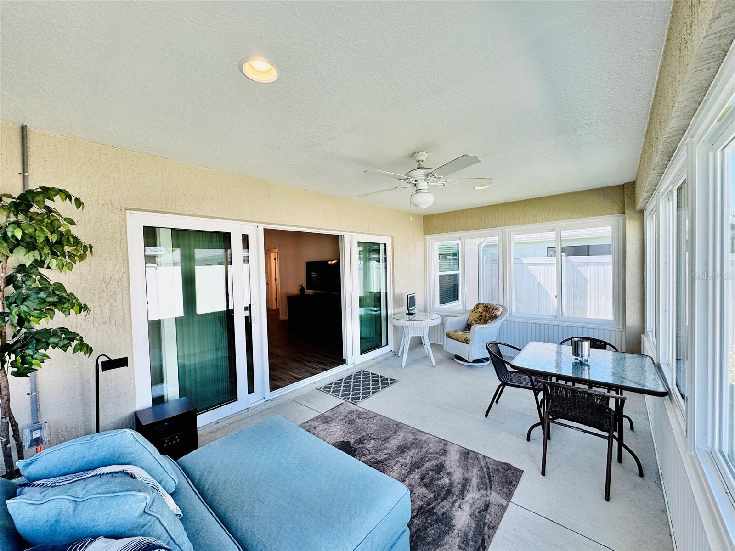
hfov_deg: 102.1
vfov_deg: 85.7
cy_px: 276
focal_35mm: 14
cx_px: 368
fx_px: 297
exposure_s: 1/128
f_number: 2.2
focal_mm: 2.22
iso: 40
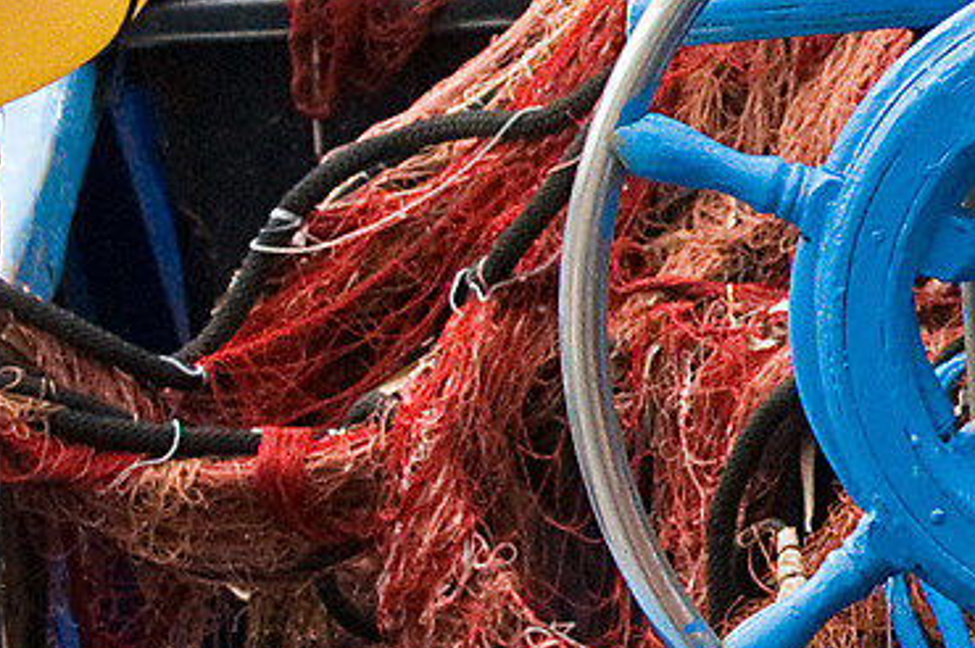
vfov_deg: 2.0
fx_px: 18427
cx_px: 2661
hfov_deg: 3.0
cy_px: -18
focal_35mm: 681
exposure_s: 1/100
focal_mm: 70
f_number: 8
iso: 400
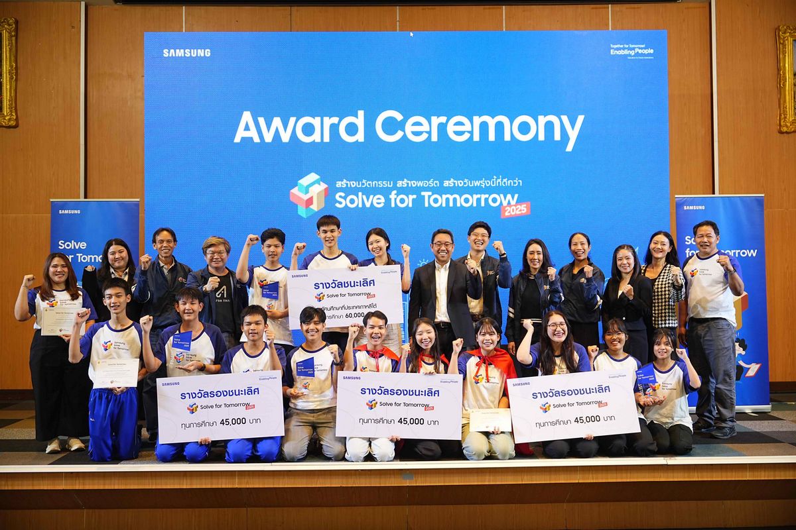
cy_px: 265
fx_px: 774
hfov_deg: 54.4
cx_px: 398
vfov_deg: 37.9
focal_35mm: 35
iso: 640
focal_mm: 35
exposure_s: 1/80
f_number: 2.8
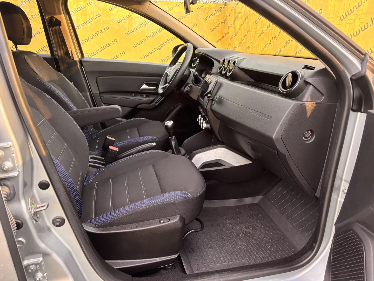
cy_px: 140
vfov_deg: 53.1
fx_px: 281
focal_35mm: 26
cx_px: 187
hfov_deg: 67.3
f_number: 1.6
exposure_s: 1/103
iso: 125
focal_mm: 5.96
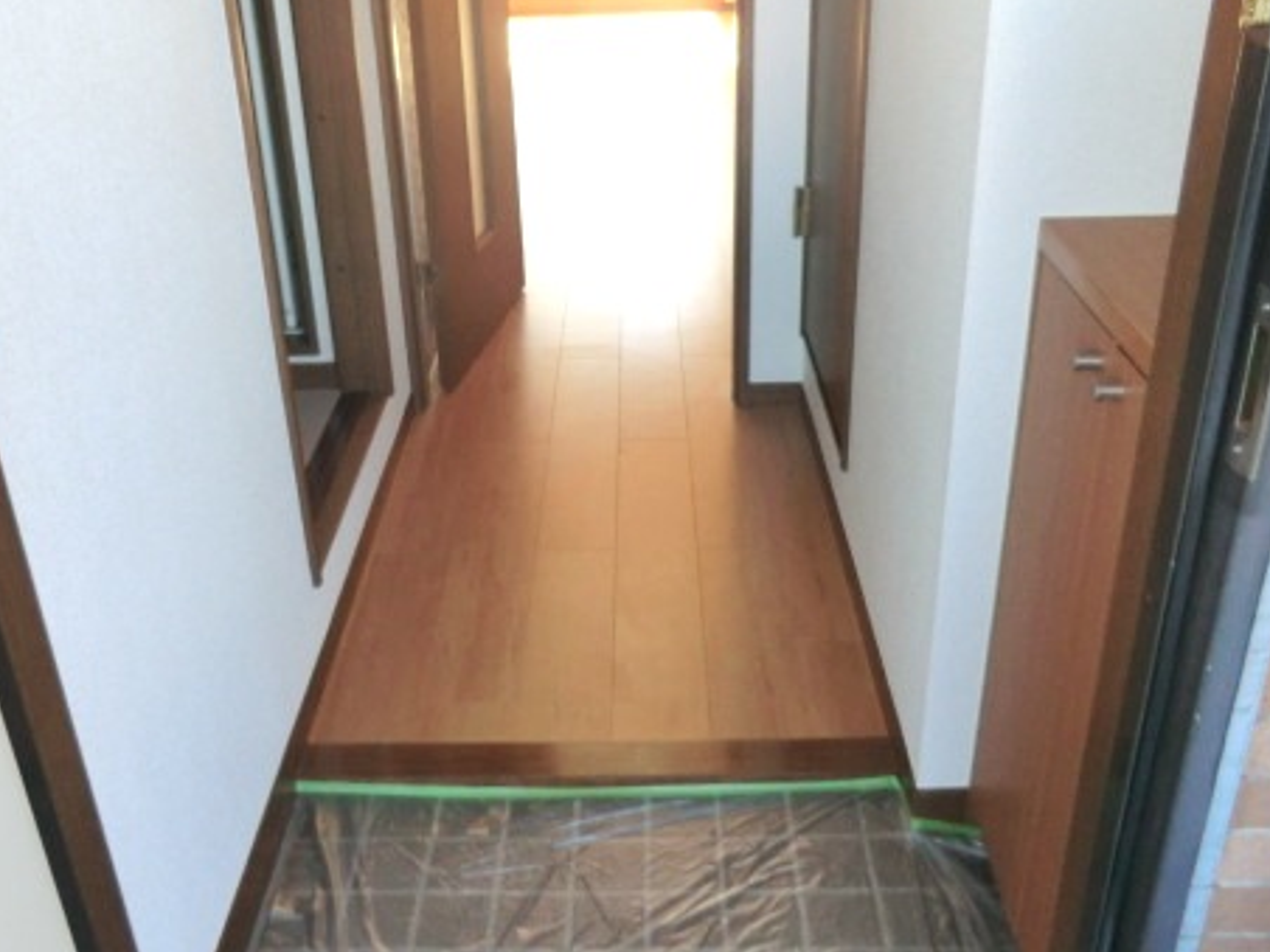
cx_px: 596
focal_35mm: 34
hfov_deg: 53.9
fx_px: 1247
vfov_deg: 41.8
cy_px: 461
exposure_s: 1/60
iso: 160
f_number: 3.2
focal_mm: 4.3
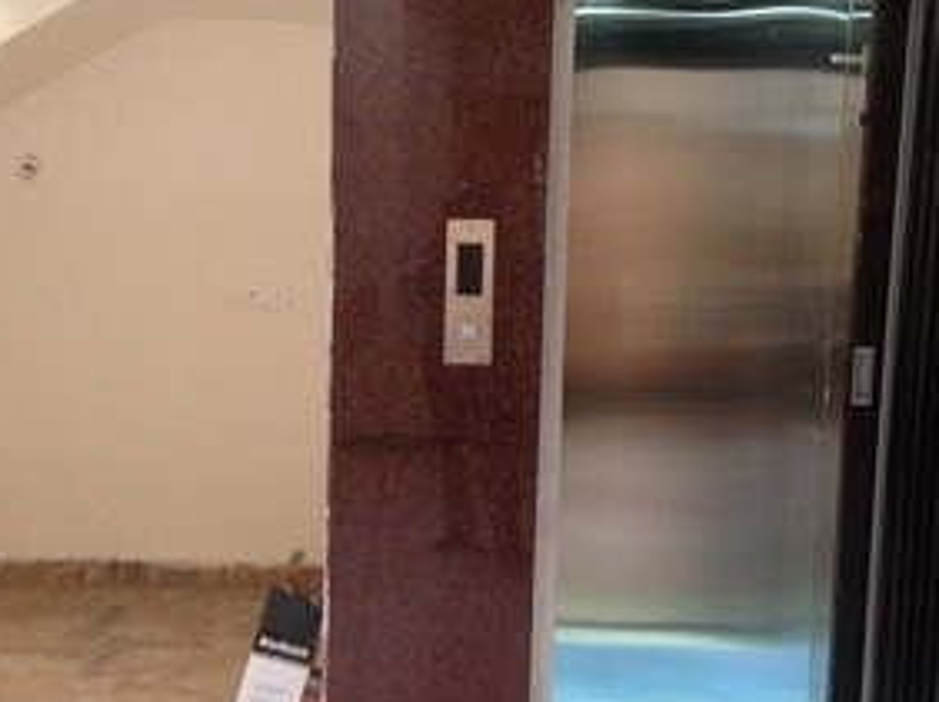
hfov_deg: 31.2
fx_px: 1680
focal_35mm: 62
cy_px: 428
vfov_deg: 23.6
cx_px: 443
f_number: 2.4
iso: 250
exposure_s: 1/15
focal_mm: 4.28
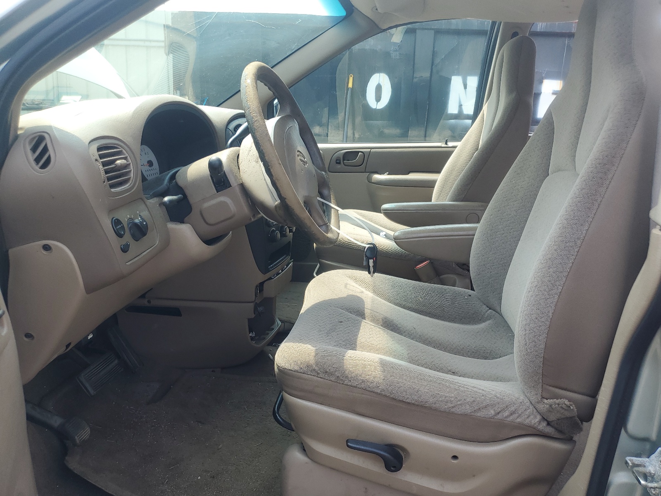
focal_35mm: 26
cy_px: 248
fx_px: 496
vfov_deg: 53.1
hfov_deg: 67.3
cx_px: 330
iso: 50
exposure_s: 1/400
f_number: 1.5
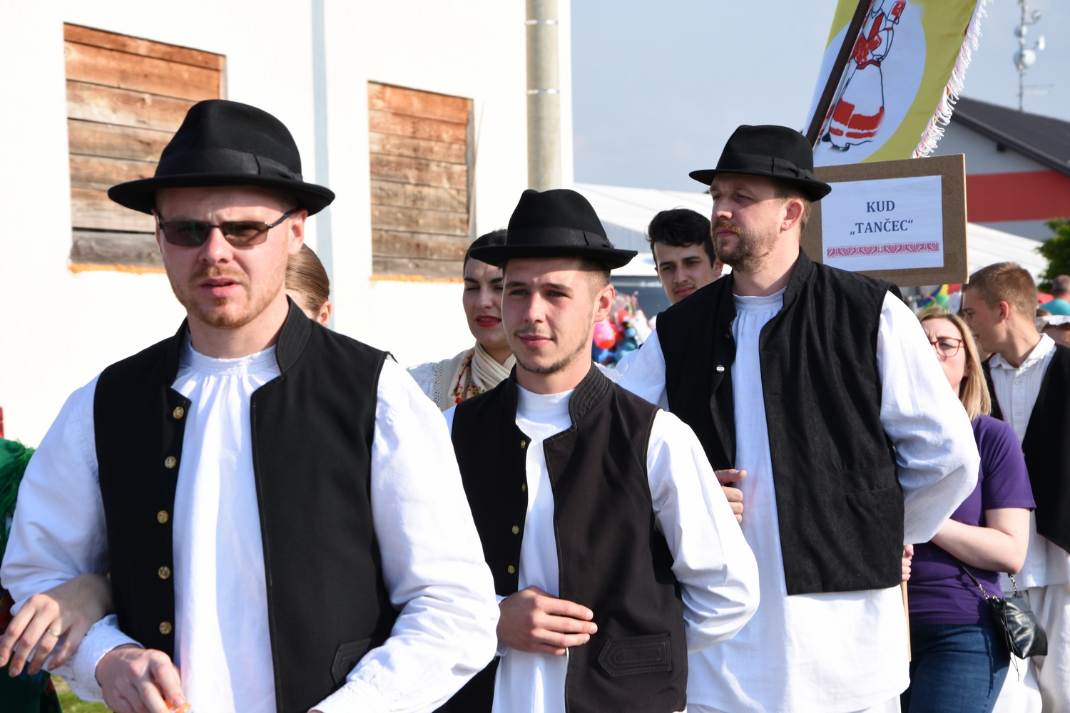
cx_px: 535
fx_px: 3121
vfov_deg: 13.0
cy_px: 356
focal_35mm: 105
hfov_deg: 19.5
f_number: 9
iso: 100
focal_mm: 70
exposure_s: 1/160
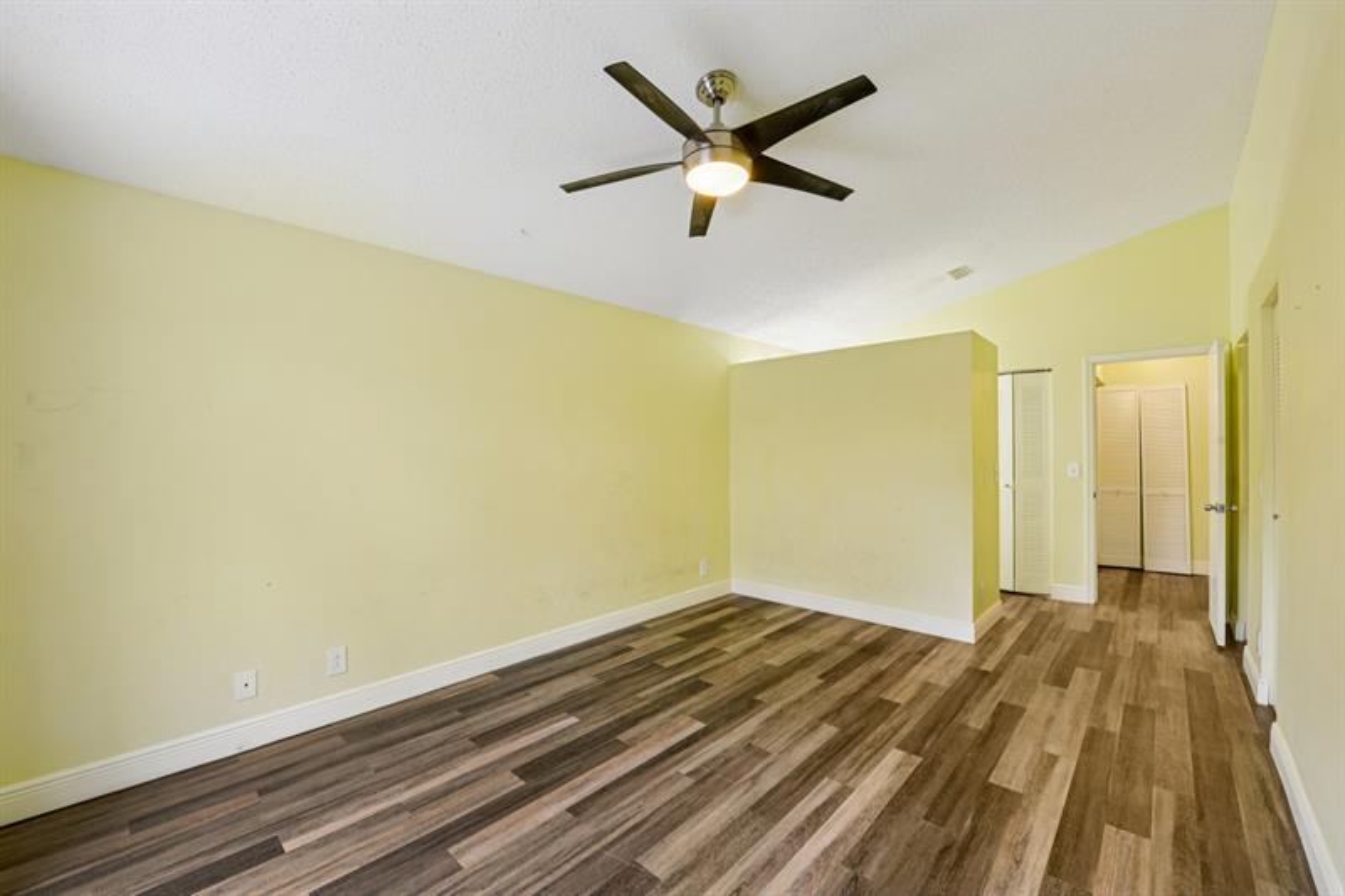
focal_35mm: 14
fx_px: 523
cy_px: 448
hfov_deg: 104.3
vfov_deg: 81.2
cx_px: 672
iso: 200
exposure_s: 1/2
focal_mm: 14
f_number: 9
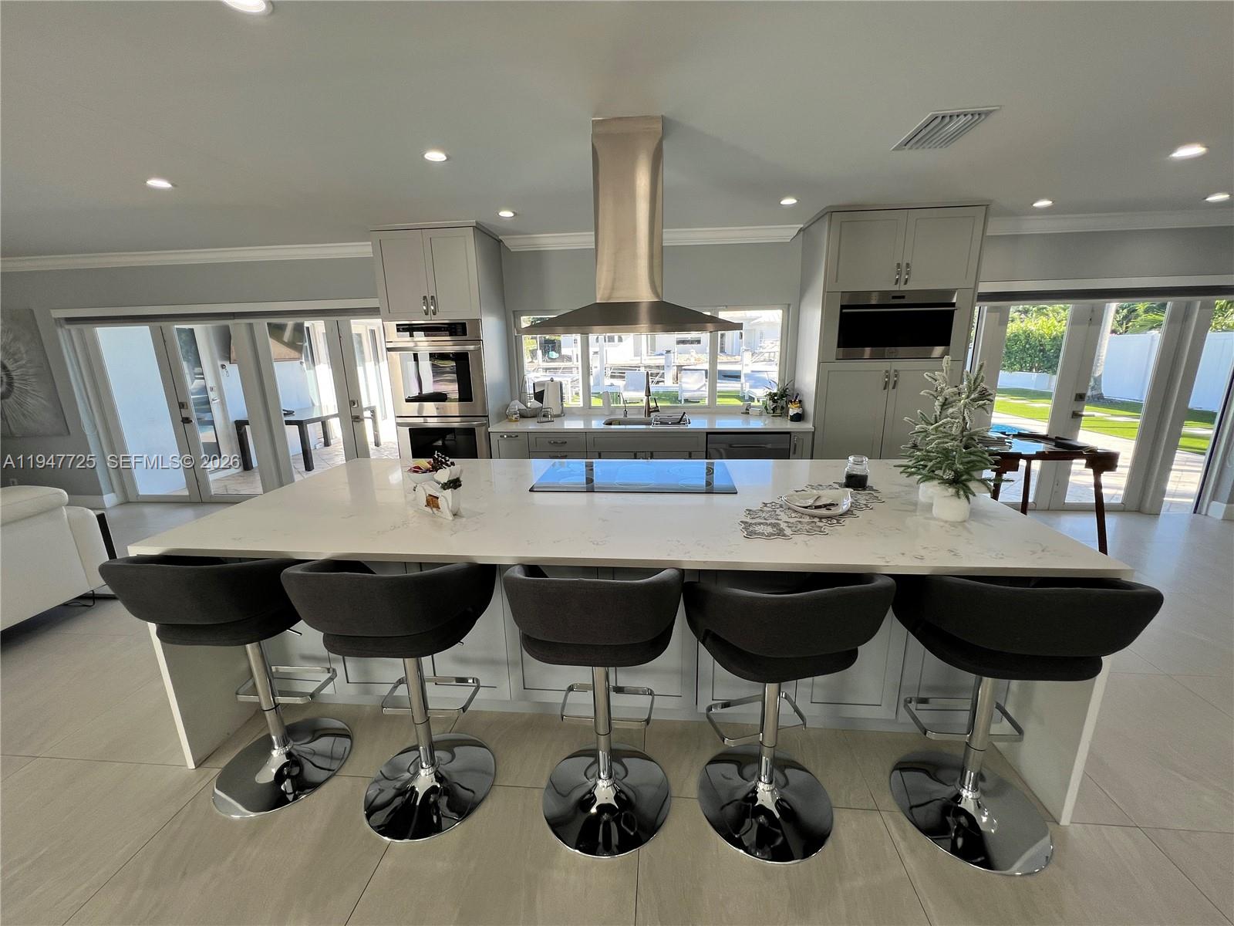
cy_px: 463
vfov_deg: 89.9
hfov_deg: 106.2
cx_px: 617
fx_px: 463
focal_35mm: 13
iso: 32
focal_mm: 1.57
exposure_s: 1/126
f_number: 1.8
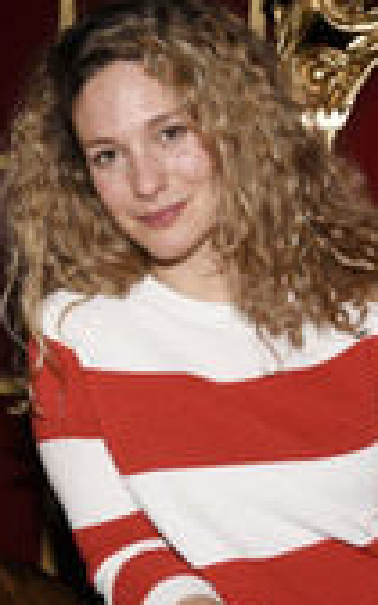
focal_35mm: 93
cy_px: 468
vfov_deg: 22.1
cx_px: 49
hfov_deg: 13.9
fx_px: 1533
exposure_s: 1/160
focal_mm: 34
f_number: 6.3
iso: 200
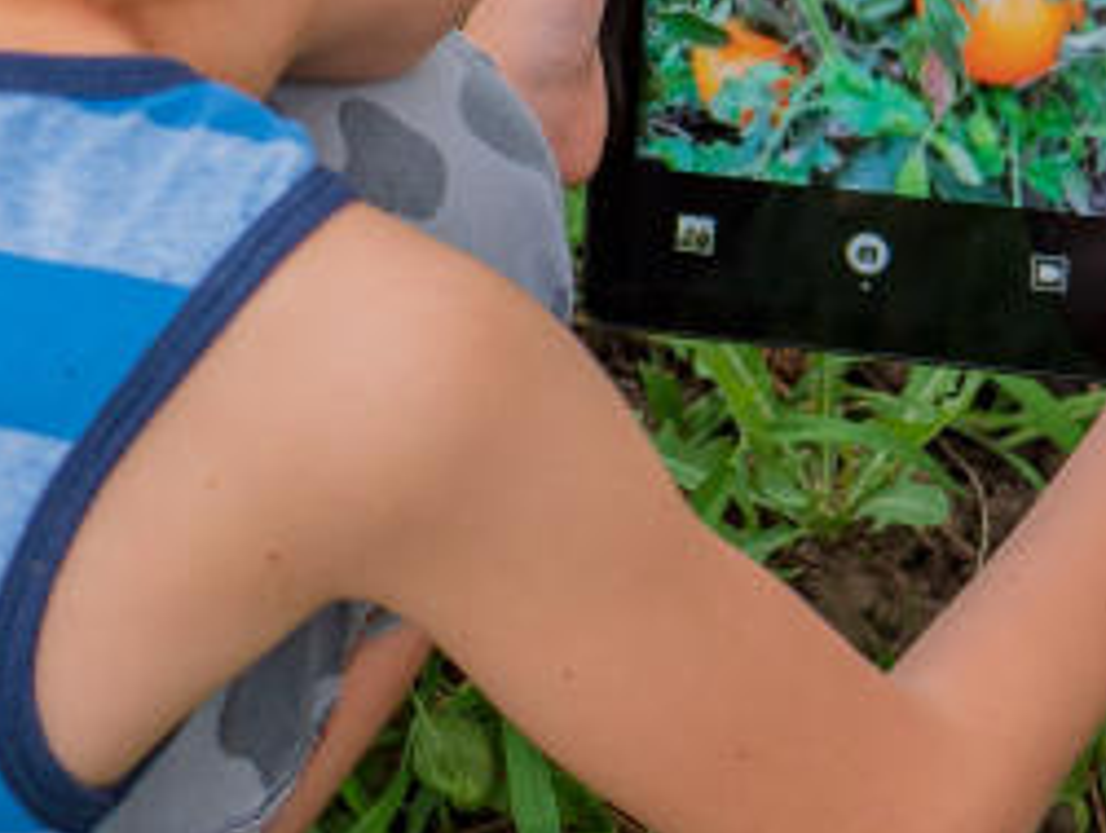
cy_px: 178
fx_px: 5727
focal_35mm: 179
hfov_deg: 10.9
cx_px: 1243
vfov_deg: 8.3
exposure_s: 1/60
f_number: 3.5
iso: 250
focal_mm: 30
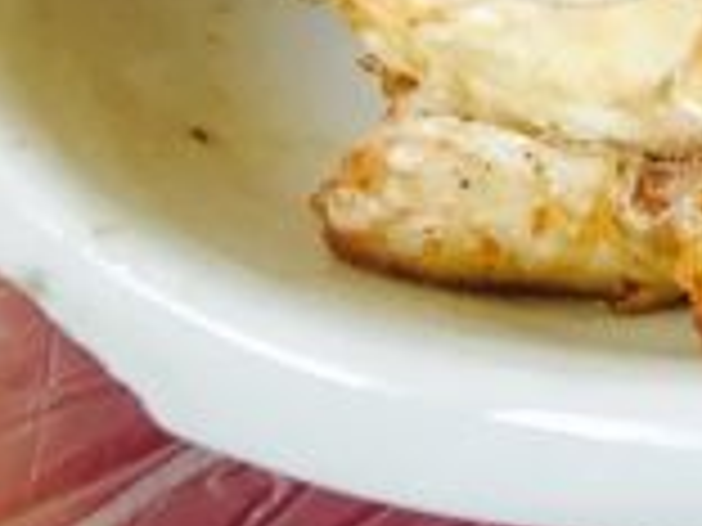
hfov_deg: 12.6
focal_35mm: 130
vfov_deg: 10.5
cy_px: -497
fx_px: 2636
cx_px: 1566
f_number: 2.2
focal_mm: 4.15
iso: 40
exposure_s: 1/33
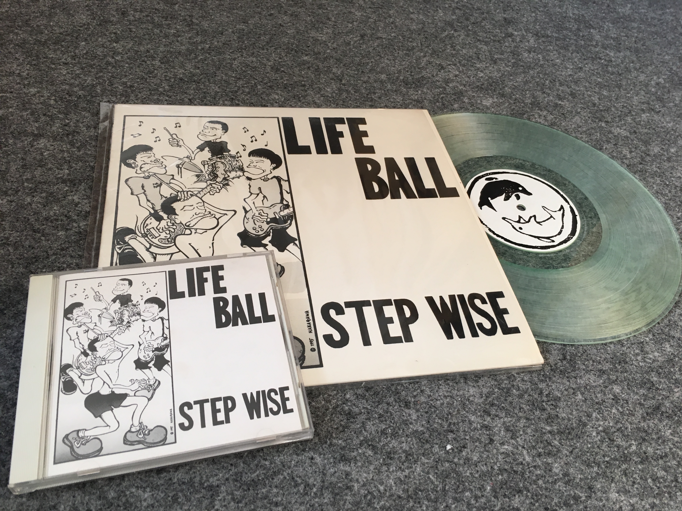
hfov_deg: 61.7
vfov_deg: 48.2
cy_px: 256
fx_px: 571
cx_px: 341
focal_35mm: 29
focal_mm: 4.15
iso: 32
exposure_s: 1/30
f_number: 2.2
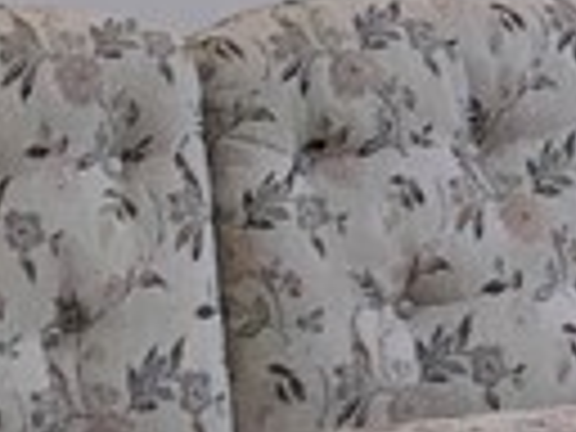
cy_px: -711
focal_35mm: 232
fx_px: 3860
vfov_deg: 6.1
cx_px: 1174
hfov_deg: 8.1
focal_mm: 4.15
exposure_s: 1/40
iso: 25
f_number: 2.2
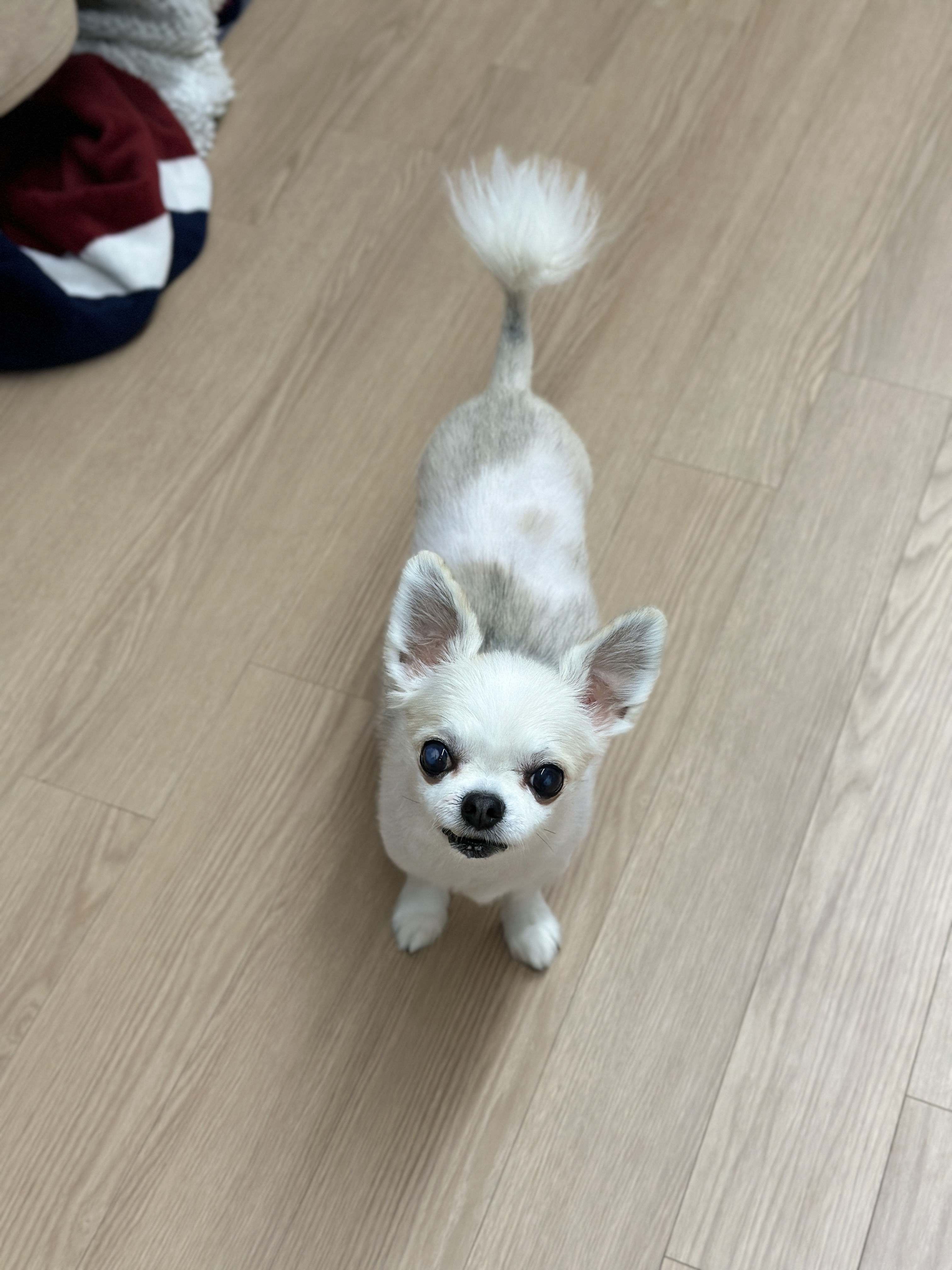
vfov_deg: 39.7
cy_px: 635
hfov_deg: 30.3
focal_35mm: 48
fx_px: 1760
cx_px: 476
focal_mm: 6.86
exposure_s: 1/120
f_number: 1.78
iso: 200
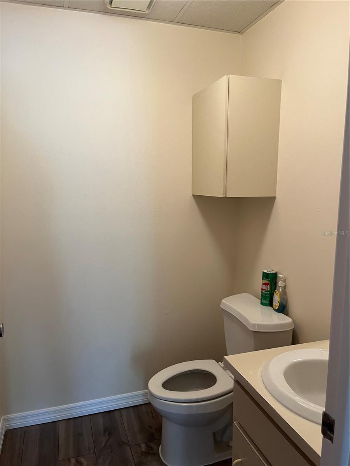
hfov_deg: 53.1
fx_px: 351
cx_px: 175
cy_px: 233
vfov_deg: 67.3
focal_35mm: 26
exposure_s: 1/60
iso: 160
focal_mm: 5.1
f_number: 1.6
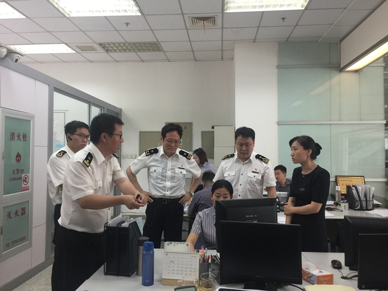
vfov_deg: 48.2
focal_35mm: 29
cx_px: 194
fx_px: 325
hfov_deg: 61.7
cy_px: 146
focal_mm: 4.15
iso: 64
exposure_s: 1/33
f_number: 2.2
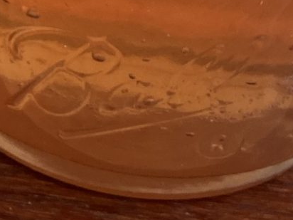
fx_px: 1473
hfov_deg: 10.7
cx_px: -228
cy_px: -272
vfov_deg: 8.0
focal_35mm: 174
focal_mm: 3.99
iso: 80
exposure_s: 1/60
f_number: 1.8
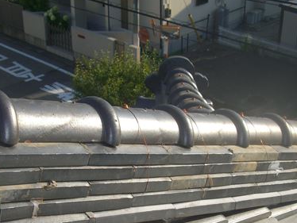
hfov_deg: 29.7
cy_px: 185
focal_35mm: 65
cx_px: 121
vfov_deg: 22.3
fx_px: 558
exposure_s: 1/200
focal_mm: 7.9
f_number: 5.6
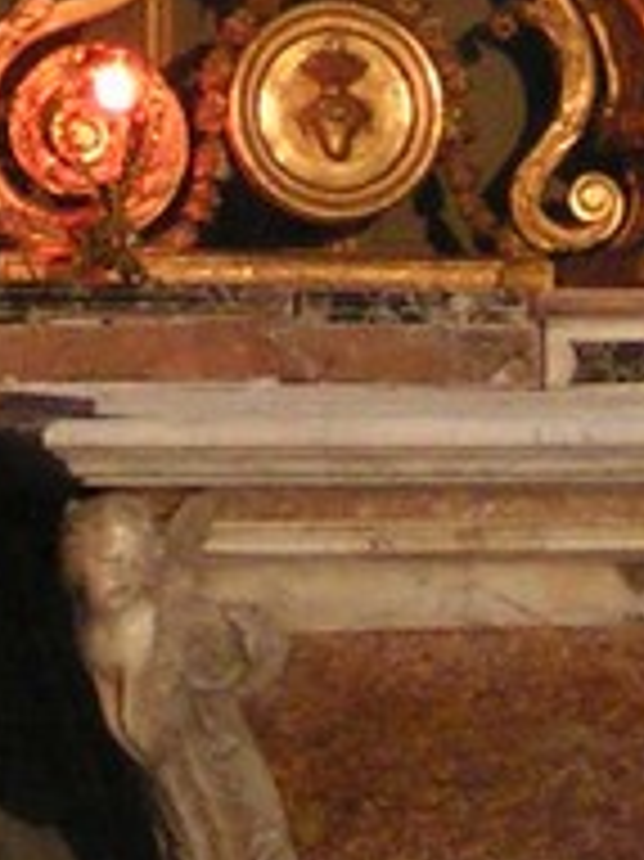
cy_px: -646
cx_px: 432
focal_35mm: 212
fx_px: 5265
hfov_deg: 7.0
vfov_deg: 9.0
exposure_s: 1/2
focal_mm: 5.8
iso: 200
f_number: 2.8
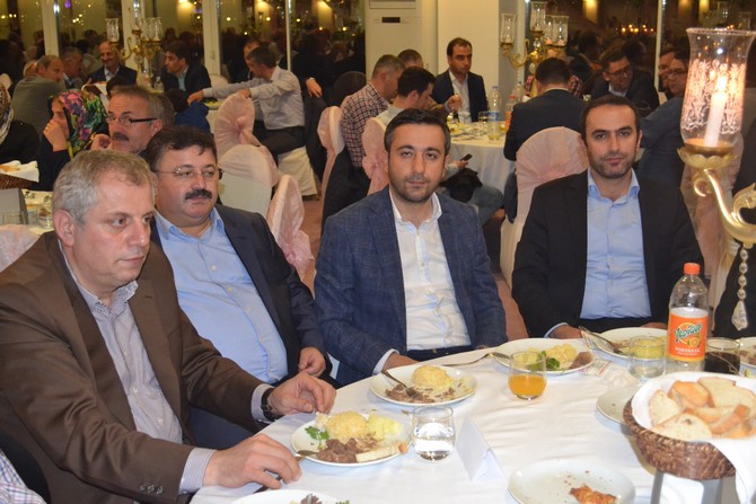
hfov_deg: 41.1
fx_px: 1008
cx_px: 378
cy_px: 252
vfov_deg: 28.1
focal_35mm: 48
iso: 3200
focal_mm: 32
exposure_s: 1/60
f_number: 4.8
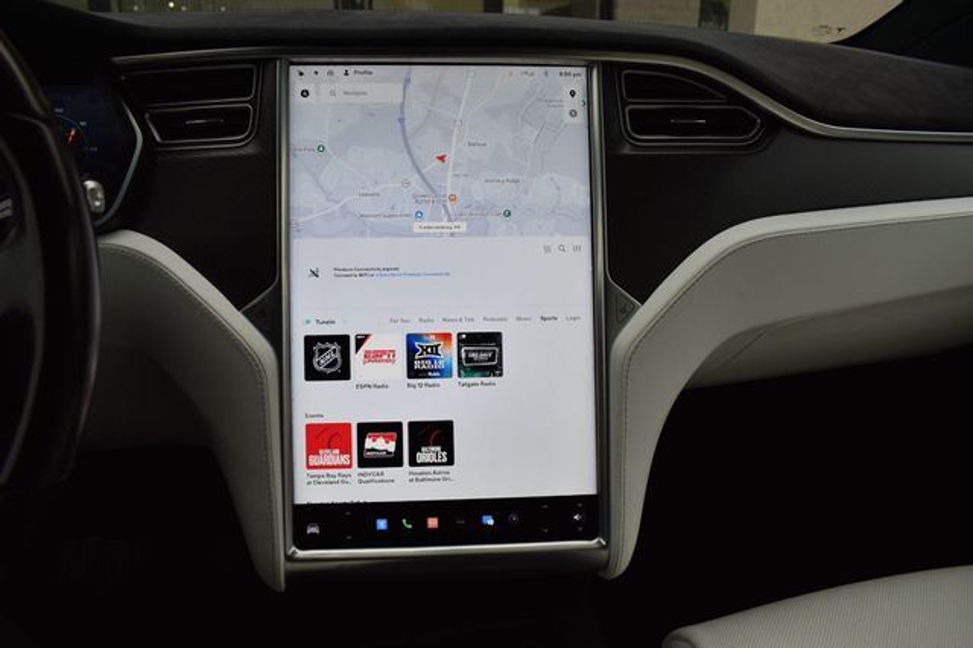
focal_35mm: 27
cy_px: 324
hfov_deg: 67.4
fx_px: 729
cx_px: 486
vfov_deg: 47.9
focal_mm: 18
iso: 200
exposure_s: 1/200
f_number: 6.3
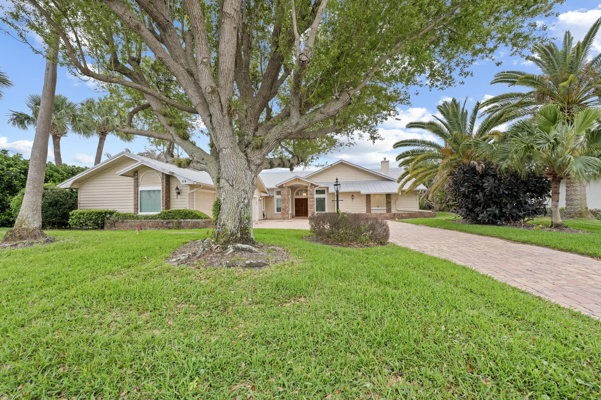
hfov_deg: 104.3
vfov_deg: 81.2
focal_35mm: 14
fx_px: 234
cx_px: 300
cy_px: 200
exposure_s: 1/60
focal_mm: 14
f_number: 7.1
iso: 1250
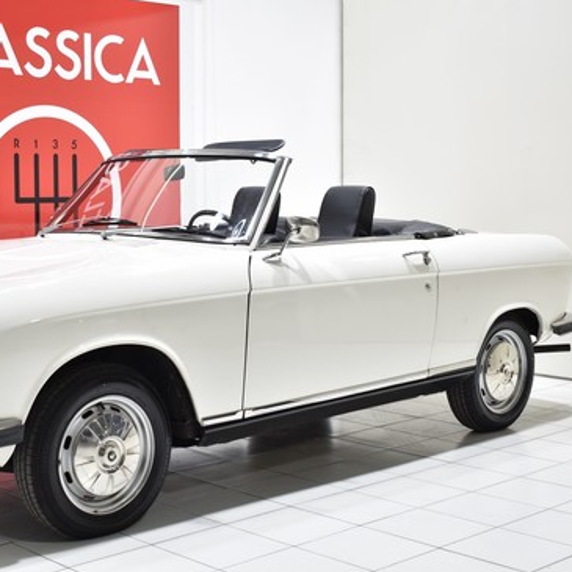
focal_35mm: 60
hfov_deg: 28.5
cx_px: 169
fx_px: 1115
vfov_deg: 28.8
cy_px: 286
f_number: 4.2
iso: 100
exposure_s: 1/15
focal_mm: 31
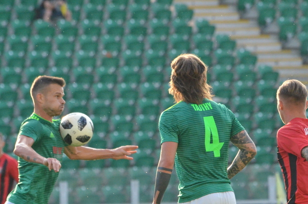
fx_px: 5047
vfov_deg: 2.3
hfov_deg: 3.5
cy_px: 181
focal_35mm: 591
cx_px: 164
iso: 2200
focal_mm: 220
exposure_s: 1/2500
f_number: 6.3
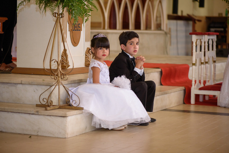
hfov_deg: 19.4
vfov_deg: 13.1
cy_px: 76
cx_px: 114
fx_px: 668
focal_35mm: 105
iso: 2500
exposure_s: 1/125
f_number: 3.5
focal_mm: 105
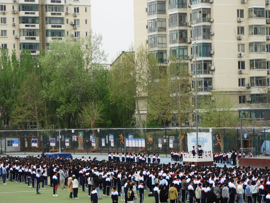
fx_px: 1053
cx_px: 135
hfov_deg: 14.6
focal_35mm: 135
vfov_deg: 11.0
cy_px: 102
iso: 100
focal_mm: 24.2
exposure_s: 1/250
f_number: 5
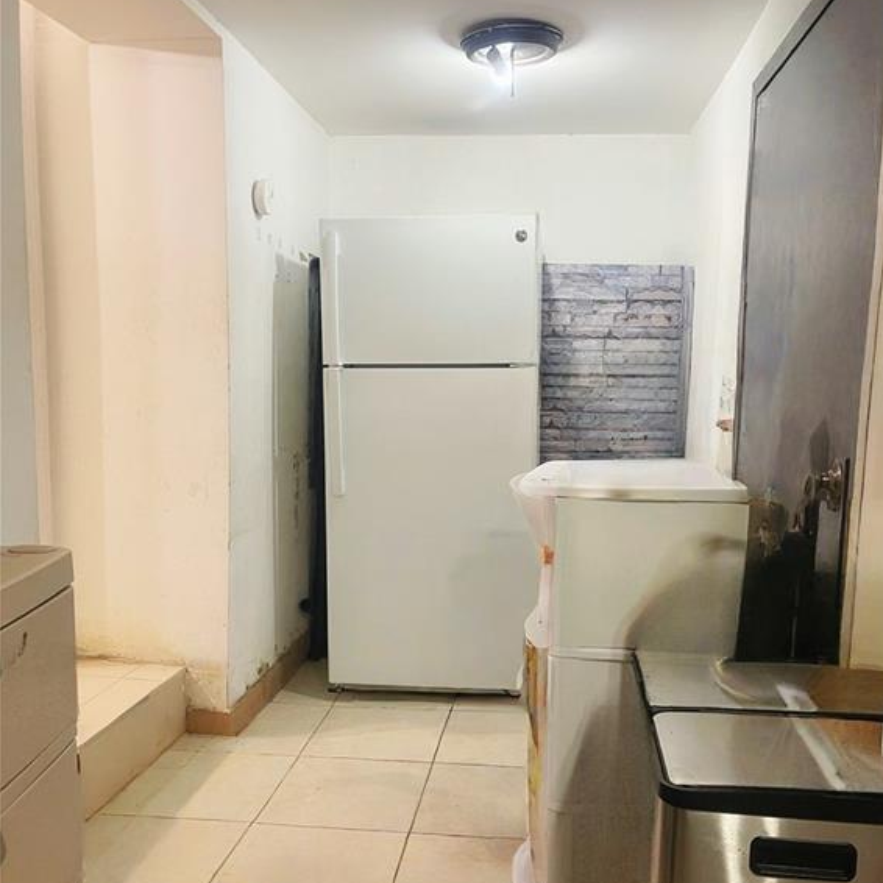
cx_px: 448
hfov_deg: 54.0
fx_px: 866
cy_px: 482
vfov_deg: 54.0
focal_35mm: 30
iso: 200
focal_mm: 5.1
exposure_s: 1/60
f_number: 1.6
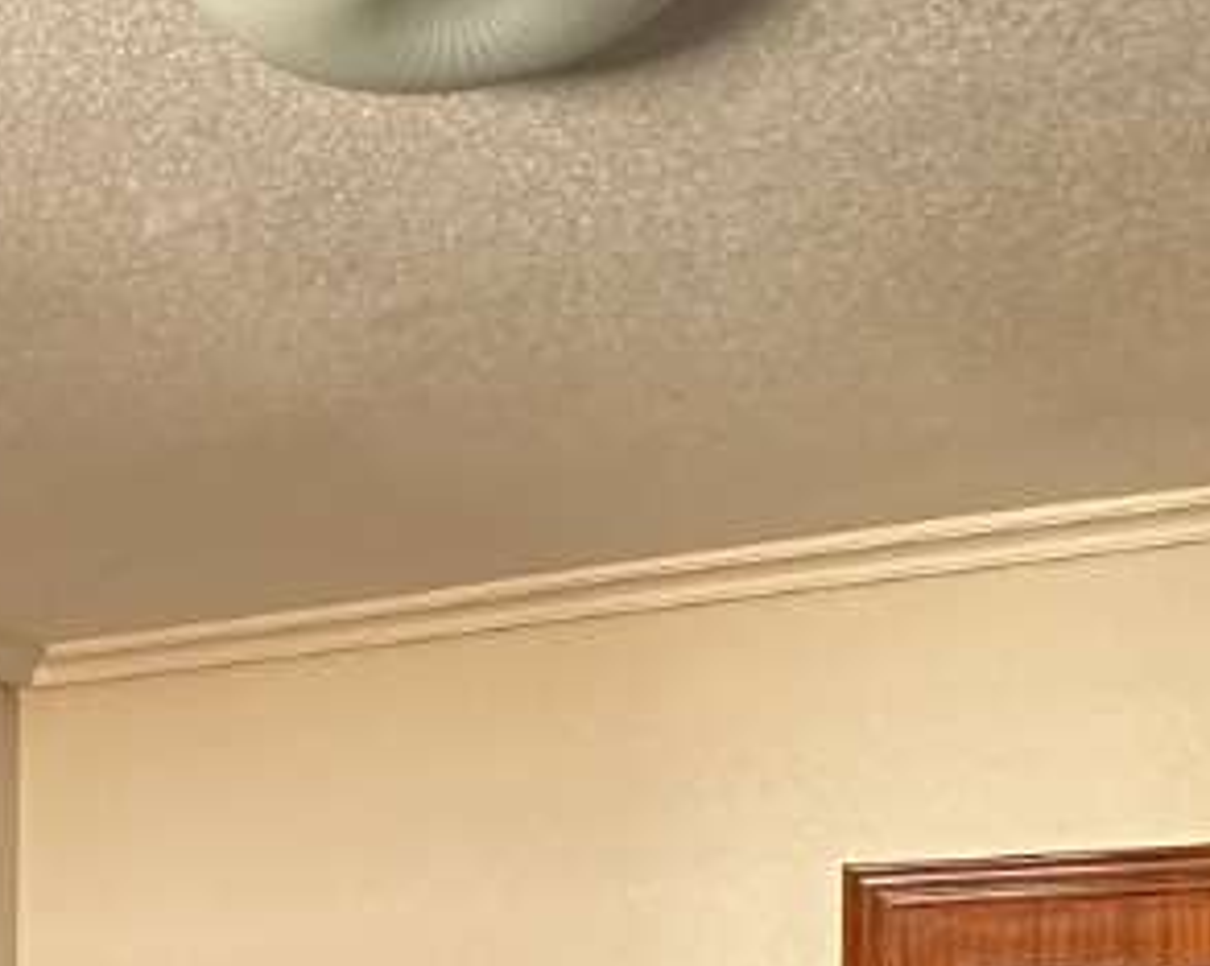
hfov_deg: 25.1
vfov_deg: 19.8
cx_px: -140
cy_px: 1319
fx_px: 2505
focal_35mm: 70
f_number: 2.2
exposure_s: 1/60
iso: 800
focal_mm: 2.22
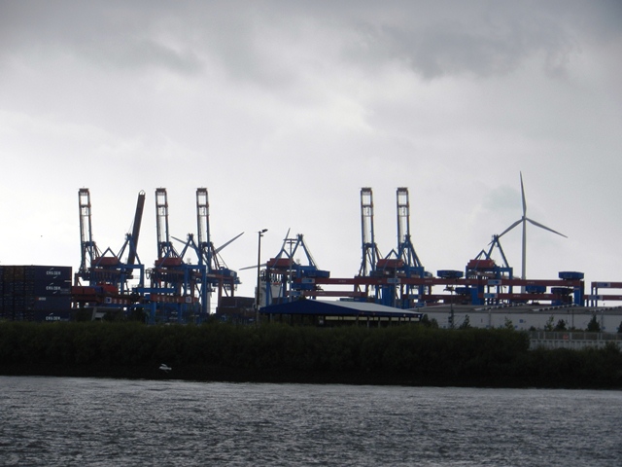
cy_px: 234
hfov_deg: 16.0
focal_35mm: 123
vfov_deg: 12.0
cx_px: 311
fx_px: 2210
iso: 160
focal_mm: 22.2
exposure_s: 1/800
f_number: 5.1
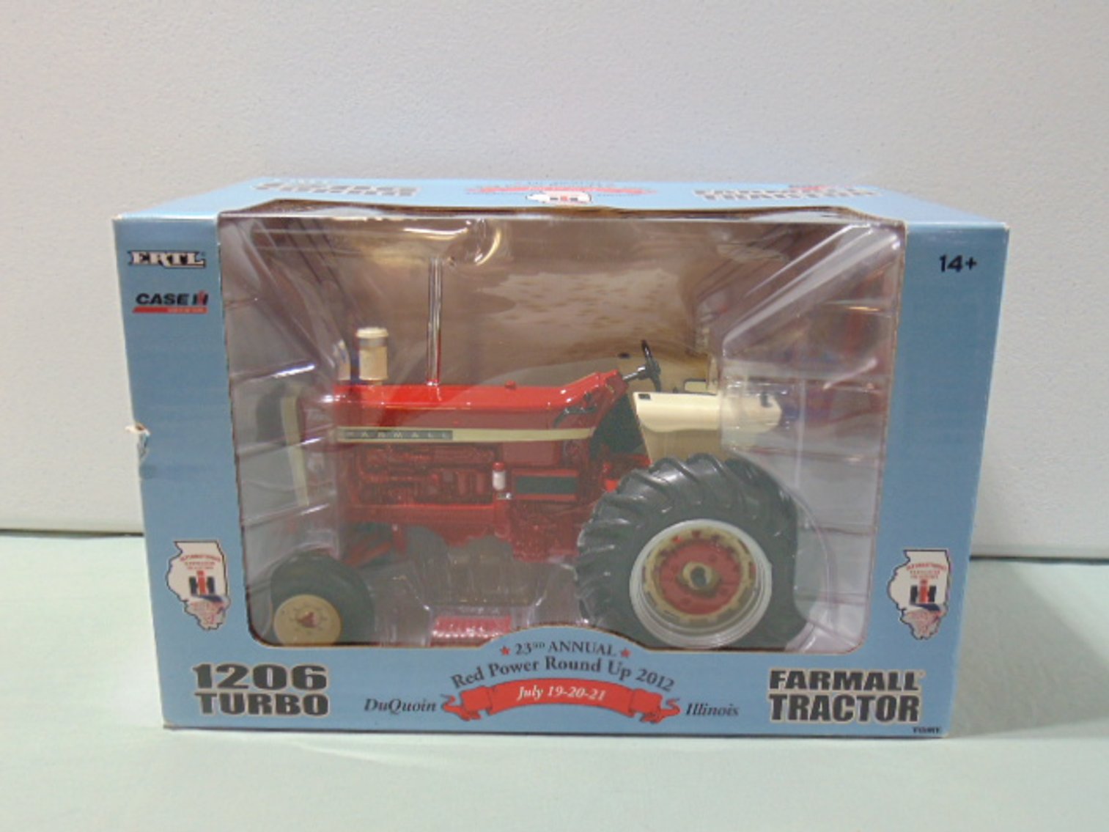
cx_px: 554
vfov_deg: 40.7
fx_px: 1121
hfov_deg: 52.6
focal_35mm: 35
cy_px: 416
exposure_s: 1/30
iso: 160
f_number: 3.2
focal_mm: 6.3
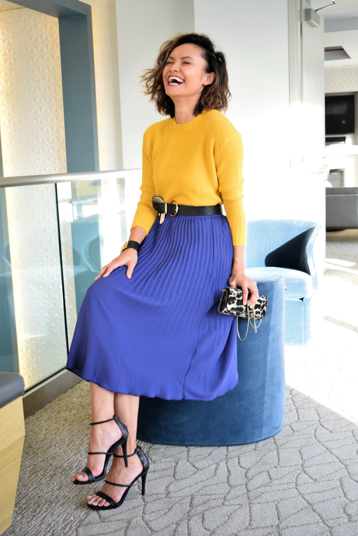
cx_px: 179
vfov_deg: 42.3
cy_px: 268
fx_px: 694
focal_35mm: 46
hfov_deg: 28.9
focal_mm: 31
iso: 1600
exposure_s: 1/320
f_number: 4.2
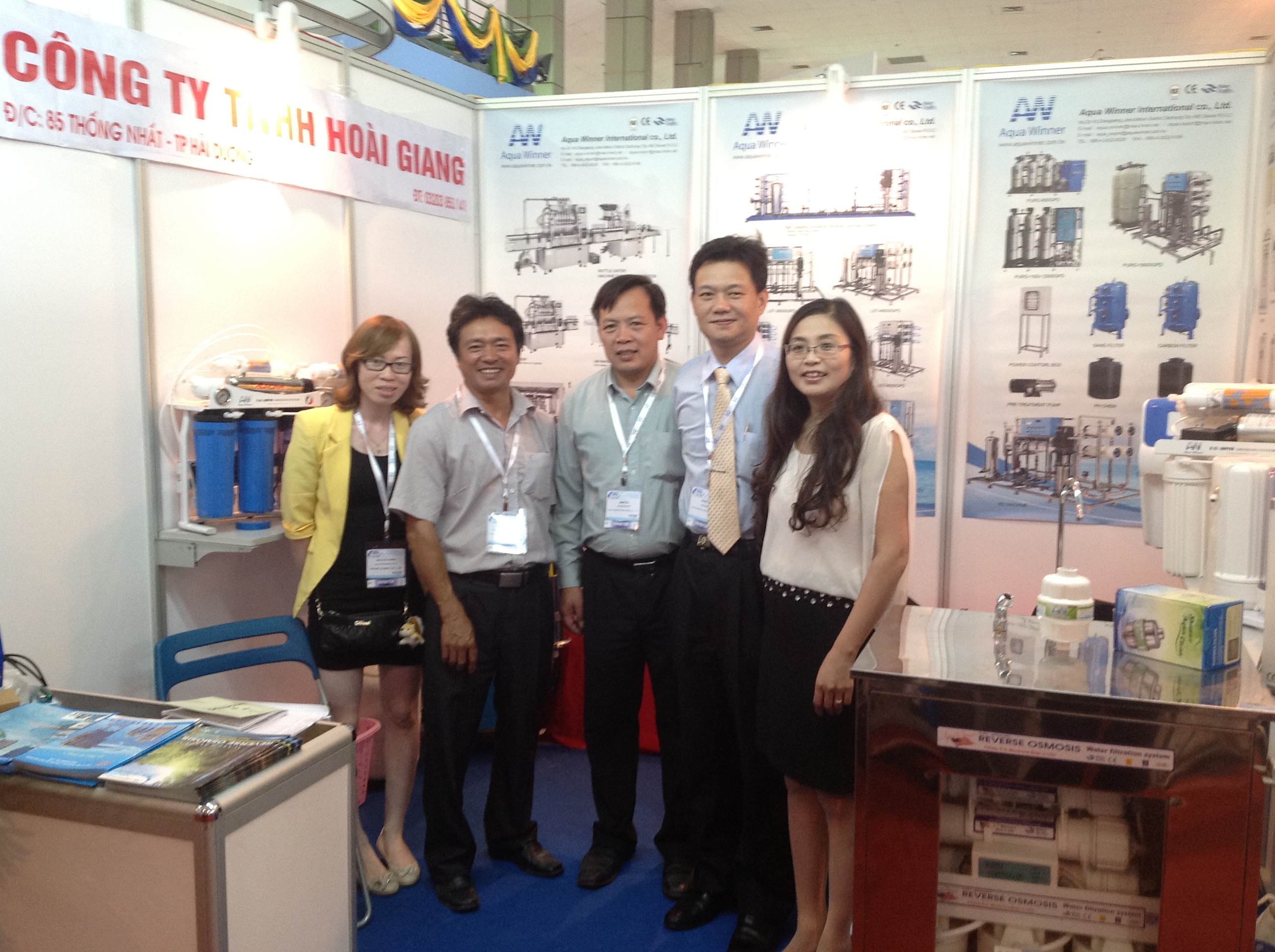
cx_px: 638
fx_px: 1287
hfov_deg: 52.7
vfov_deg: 40.6
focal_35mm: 35
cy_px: 476
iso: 160
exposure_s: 1/15
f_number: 2.4
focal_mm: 4.28
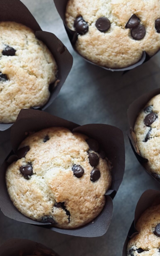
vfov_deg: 19.8
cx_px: 47
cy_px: 167
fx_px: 733
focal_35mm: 105
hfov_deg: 12.4
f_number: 1.78
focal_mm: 6.86
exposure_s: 1/60
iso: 200
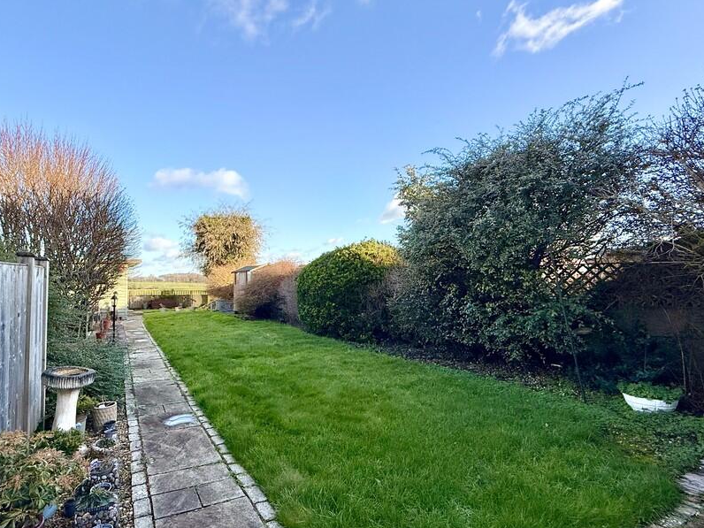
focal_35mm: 18
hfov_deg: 87.1
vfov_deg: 71.5
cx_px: 298
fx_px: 366
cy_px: 281
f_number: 2.2
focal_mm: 2.22
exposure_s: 1/709
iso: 50
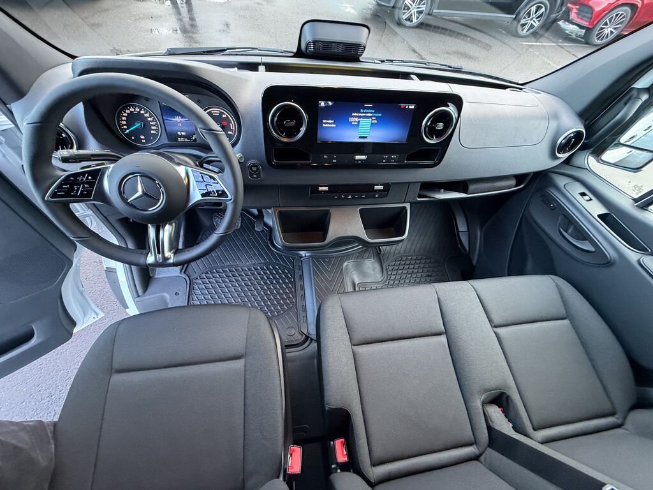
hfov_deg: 102.1
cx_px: 326
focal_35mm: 14
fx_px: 264
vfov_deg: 85.7
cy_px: 245
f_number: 2.2
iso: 500
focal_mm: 2.22
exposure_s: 1/60
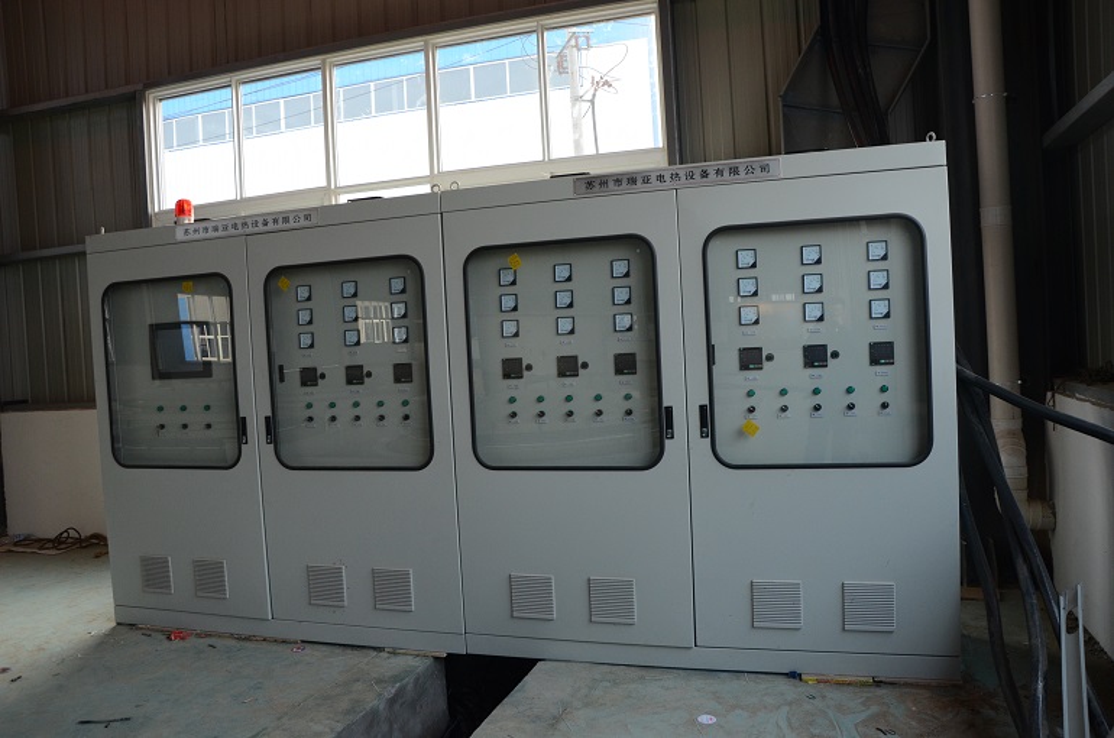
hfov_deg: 67.5
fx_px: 834
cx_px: 557
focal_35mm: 27
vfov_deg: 47.7
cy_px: 369
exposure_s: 1/100
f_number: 5
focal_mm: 18
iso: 800
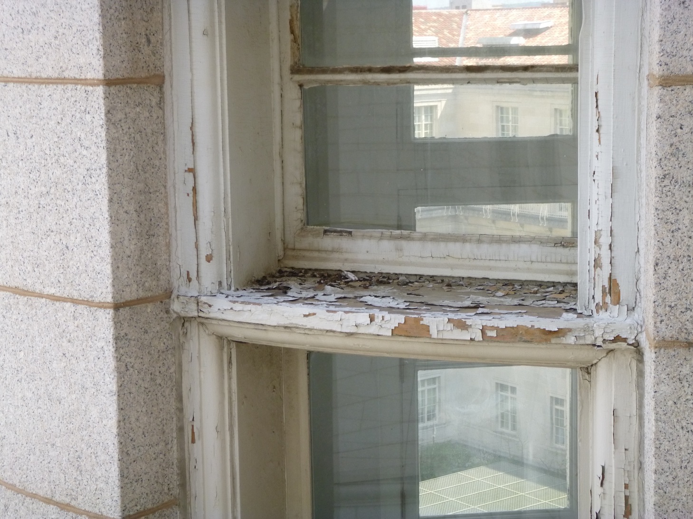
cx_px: 346
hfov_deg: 25.0
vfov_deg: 18.9
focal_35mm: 78
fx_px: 1561
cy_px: 260
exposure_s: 1/100
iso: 160
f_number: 5.6
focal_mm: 14
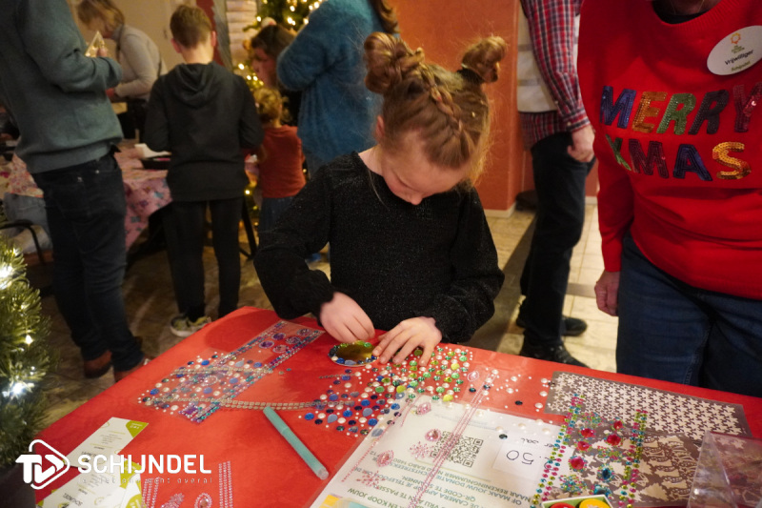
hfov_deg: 73.8
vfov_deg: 53.1
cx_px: 381
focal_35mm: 24
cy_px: 254
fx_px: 508
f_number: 3.5
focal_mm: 16
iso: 6400
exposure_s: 1/60
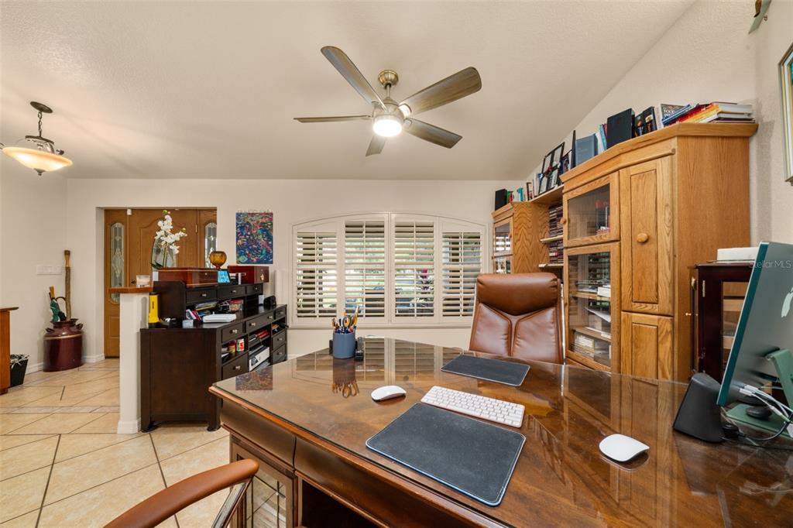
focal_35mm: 12
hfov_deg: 112.6
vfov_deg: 90.0
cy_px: 264
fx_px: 264
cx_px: 396
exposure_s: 1/1.67
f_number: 11
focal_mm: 12
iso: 400
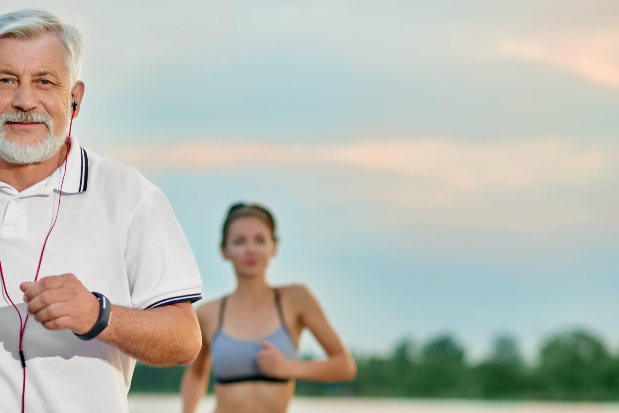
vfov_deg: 10.0
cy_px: 316
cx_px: 149
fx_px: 2356
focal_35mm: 137
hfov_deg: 14.9
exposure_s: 1/320
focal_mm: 85
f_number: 3.2
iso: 250
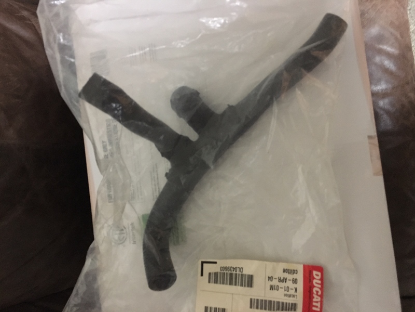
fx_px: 348
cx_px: 208
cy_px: 156
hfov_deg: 61.7
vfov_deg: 48.2
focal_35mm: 29
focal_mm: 4.15
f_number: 2.2
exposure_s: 1/15
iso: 500
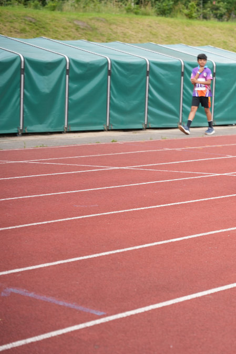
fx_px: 954
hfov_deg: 13.8
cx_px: 260
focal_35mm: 97
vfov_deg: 21.0
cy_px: 178
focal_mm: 70
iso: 250
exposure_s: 1/800
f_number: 2.8
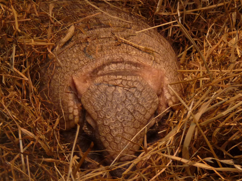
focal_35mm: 285
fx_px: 1992
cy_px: 90
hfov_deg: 7.0
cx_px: 121
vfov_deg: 5.2
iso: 200
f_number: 4.8
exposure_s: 1/60
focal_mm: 29.1
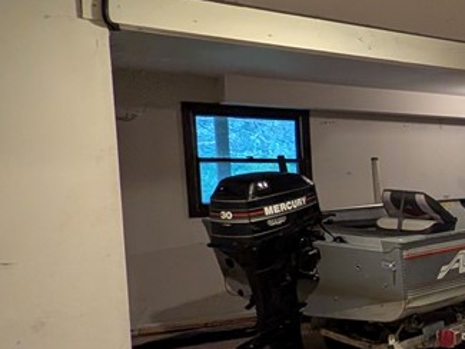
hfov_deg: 31.0
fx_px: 551
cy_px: 213
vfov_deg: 35.0
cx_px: 652
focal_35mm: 41
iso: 183
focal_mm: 1.54
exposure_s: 1/24
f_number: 2.2
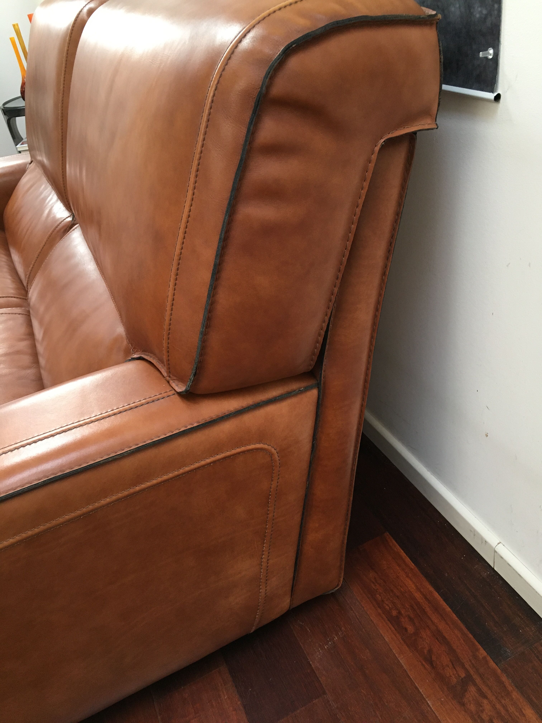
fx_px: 605
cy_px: 362
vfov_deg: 61.7
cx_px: 271
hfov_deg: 48.2
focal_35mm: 29
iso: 125
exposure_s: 1/30
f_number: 2.2
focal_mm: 4.15
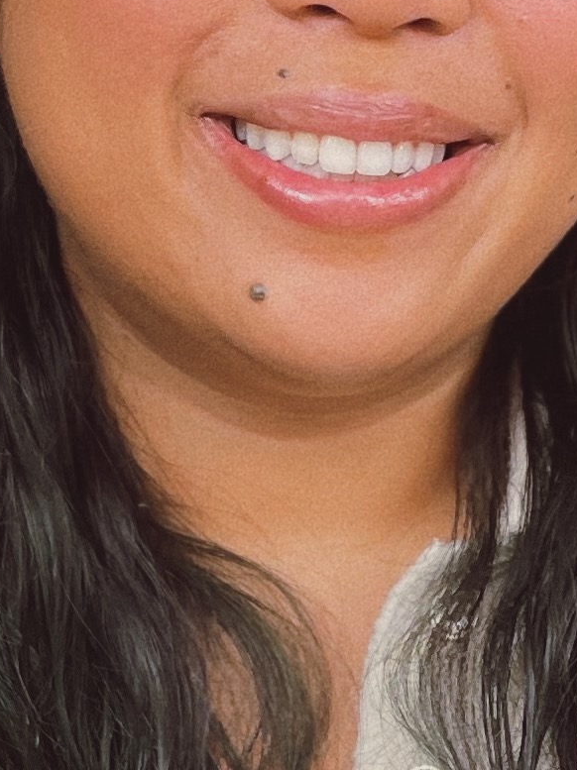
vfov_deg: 14.5
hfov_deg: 11.0
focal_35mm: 135
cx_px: 392
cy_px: 691
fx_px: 3003
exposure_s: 1/120
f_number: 1.6
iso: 80
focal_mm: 5.1
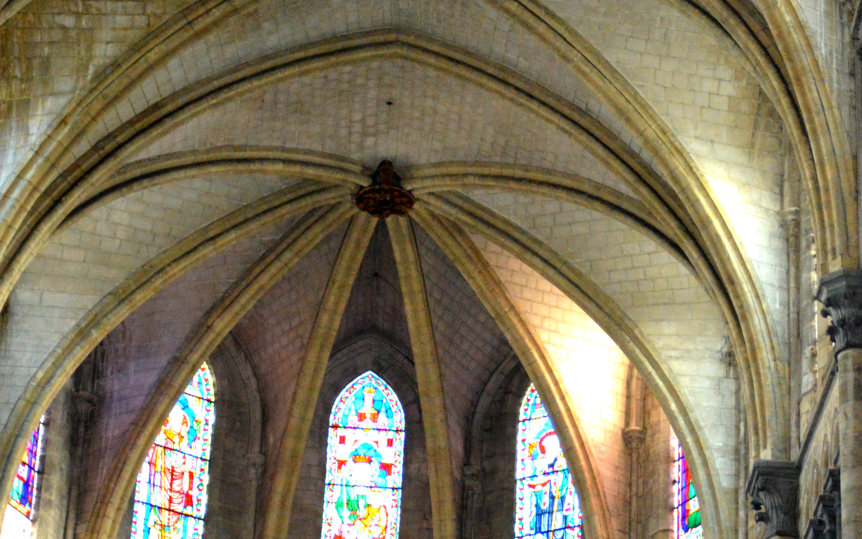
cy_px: 424
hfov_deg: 17.9
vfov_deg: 11.4
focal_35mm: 115
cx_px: 720
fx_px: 2702
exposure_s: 1/60
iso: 2000
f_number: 4.2
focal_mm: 34
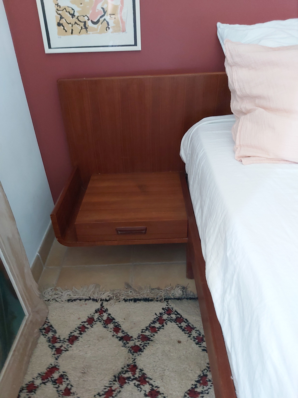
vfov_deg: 67.3
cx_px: 149
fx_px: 298
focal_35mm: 26
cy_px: 199
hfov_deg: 53.1
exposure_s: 1/20
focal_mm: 3.92
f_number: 1.7
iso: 800
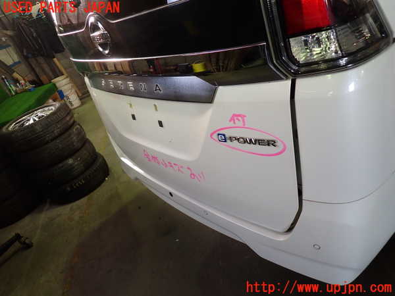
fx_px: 285
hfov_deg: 69.4
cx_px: 198
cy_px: 148
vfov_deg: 54.9
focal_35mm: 25
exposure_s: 1/60
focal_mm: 4.5
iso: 200
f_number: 2
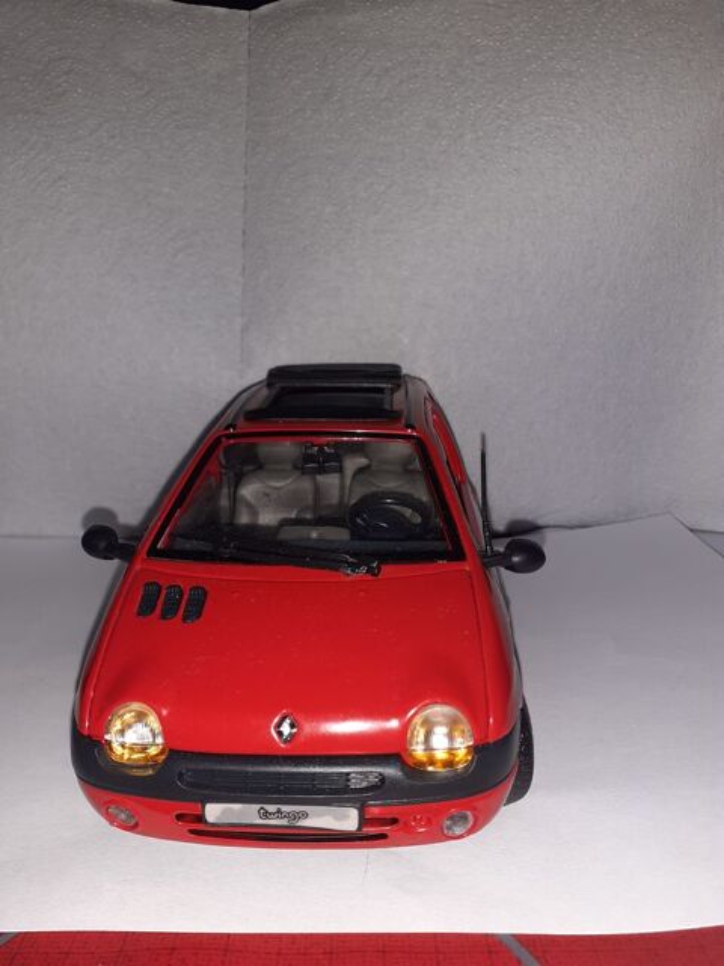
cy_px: 483
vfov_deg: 65.3
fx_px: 753
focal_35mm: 27
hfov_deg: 51.4
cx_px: 362
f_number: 1.9
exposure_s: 1/17
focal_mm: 3.6
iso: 1000
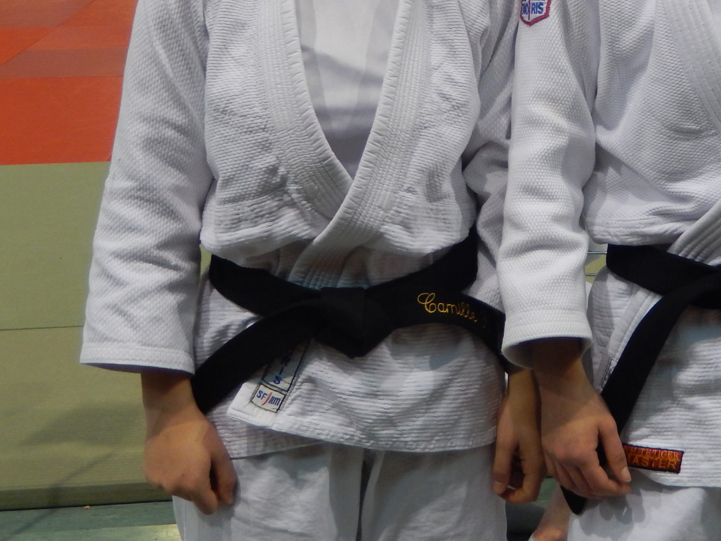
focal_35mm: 70
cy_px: 24
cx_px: 564
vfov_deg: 20.4
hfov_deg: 27.3
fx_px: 1458
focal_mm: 6.5
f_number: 4
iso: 200
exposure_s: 1/30
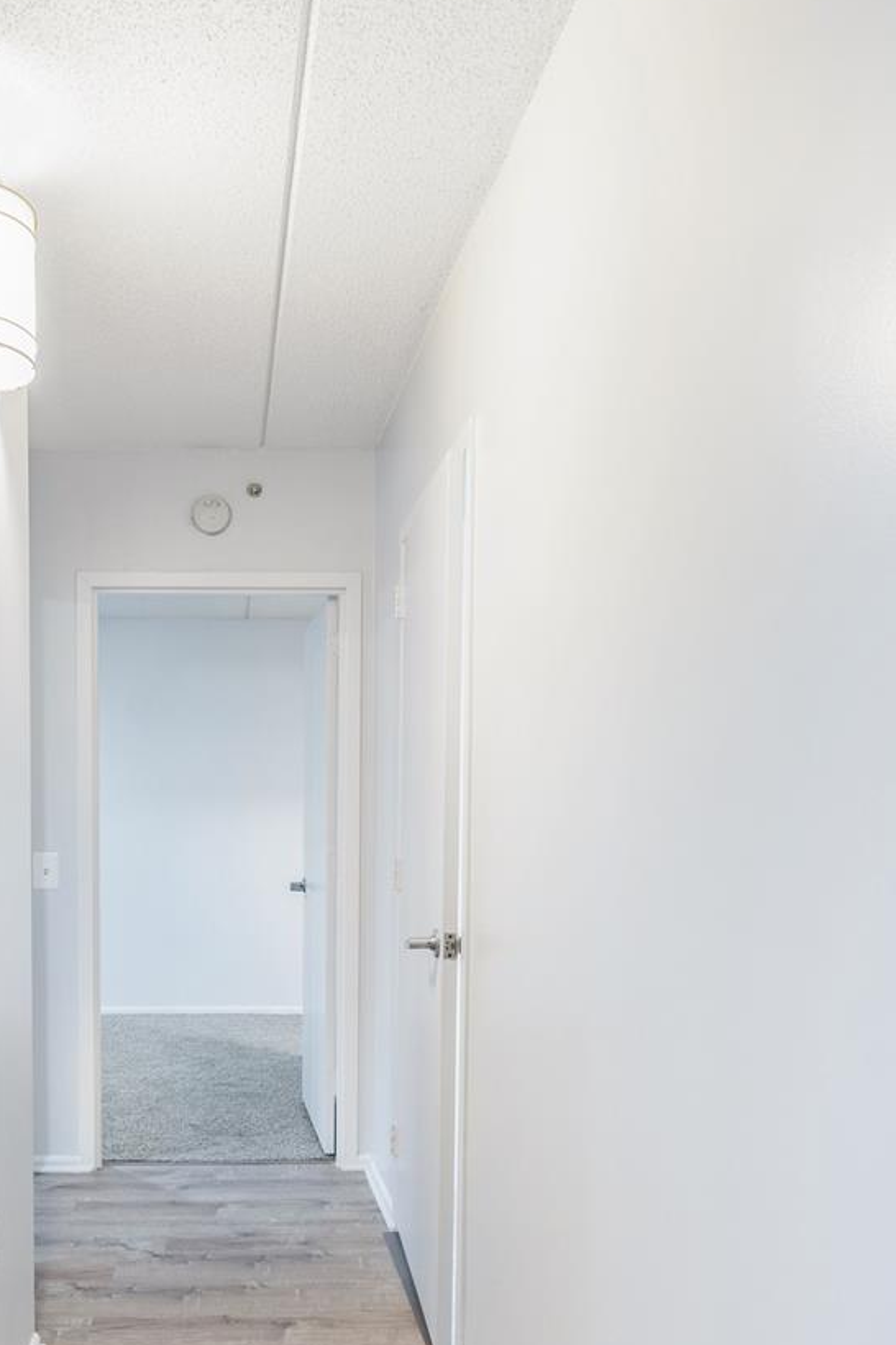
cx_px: 254
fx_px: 1120
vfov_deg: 61.1
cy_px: 842
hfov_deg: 42.6
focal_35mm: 30
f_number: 8
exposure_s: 1/10
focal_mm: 16
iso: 400
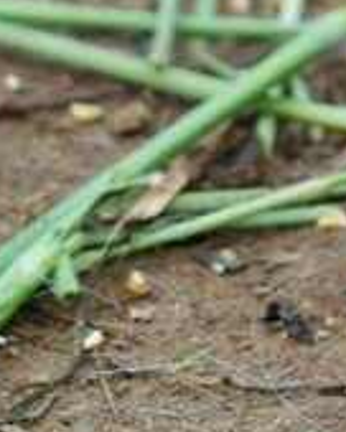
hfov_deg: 4.8
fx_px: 4019
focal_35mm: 314
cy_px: -203
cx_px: 931
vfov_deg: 6.1
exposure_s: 1/80
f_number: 4
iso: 1250
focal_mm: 67
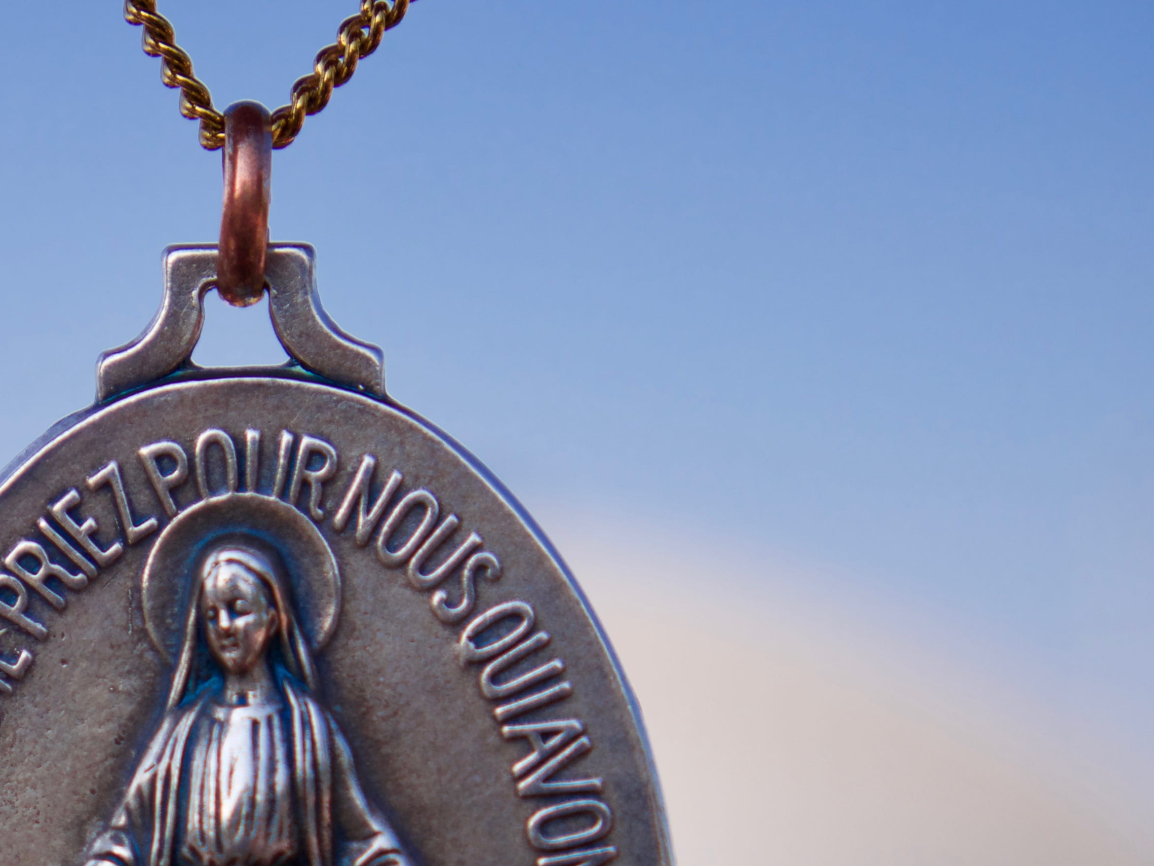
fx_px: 5502
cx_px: 38
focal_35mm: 165
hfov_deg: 11.9
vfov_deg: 9.0
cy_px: 822
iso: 200
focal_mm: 42
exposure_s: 1/640
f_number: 5.6
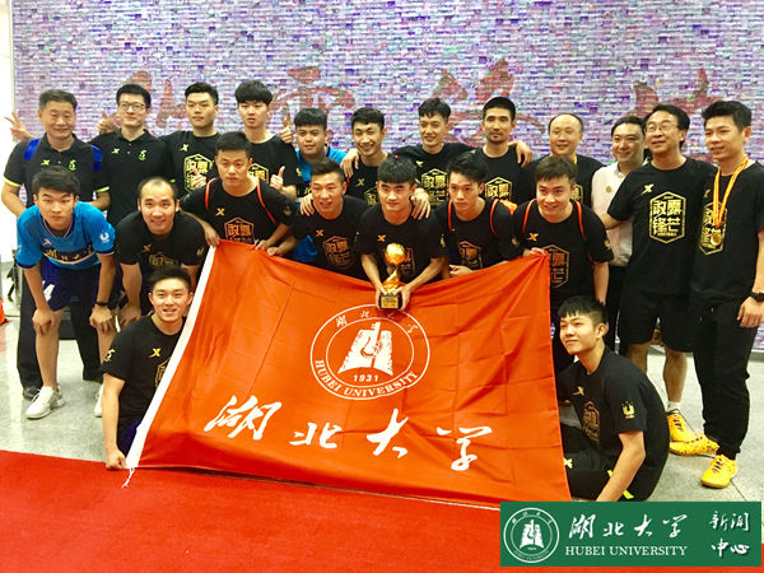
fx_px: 640
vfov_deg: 48.2
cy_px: 286
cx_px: 382
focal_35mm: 29
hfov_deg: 61.7
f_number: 2.2
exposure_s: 1/17
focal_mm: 4.15
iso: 250
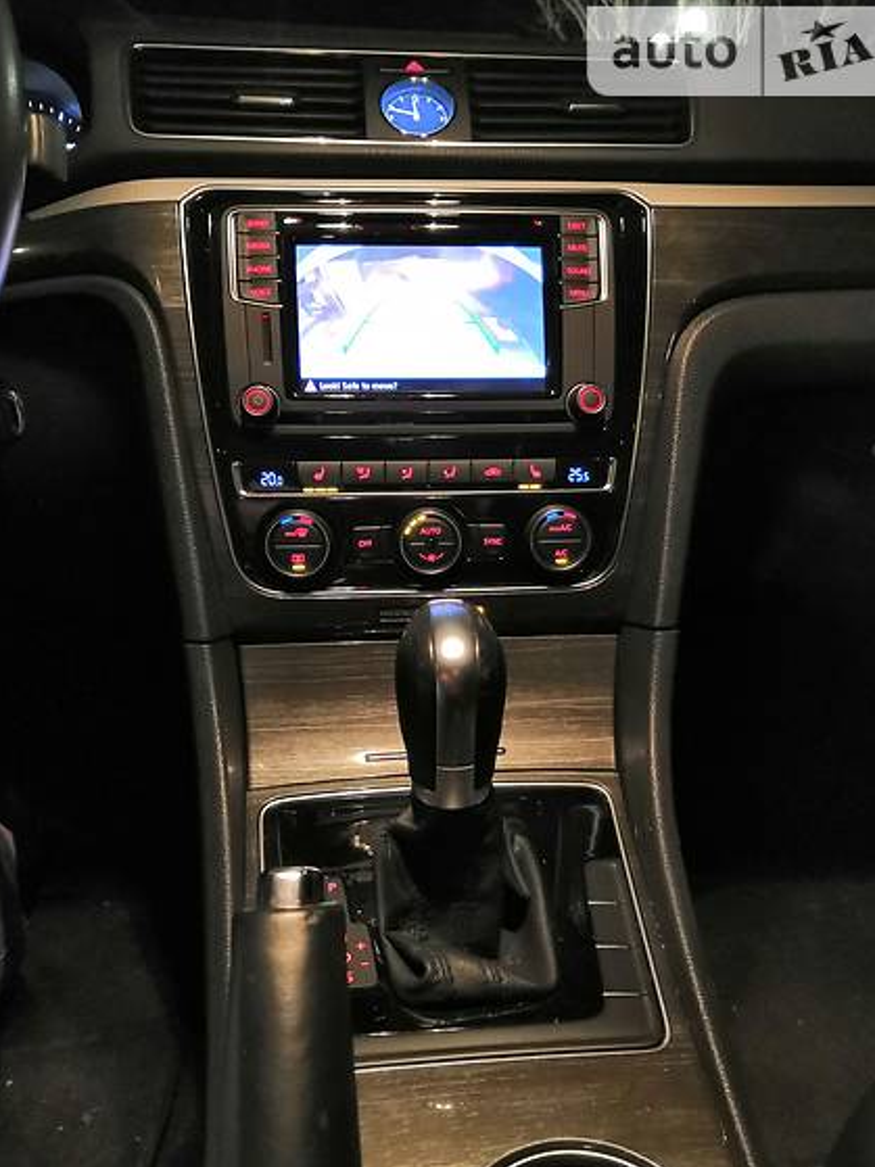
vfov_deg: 61.6
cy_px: 608
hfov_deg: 48.2
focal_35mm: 29
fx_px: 978
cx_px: 449
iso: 1000
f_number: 1.8
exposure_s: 1/17
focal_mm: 4
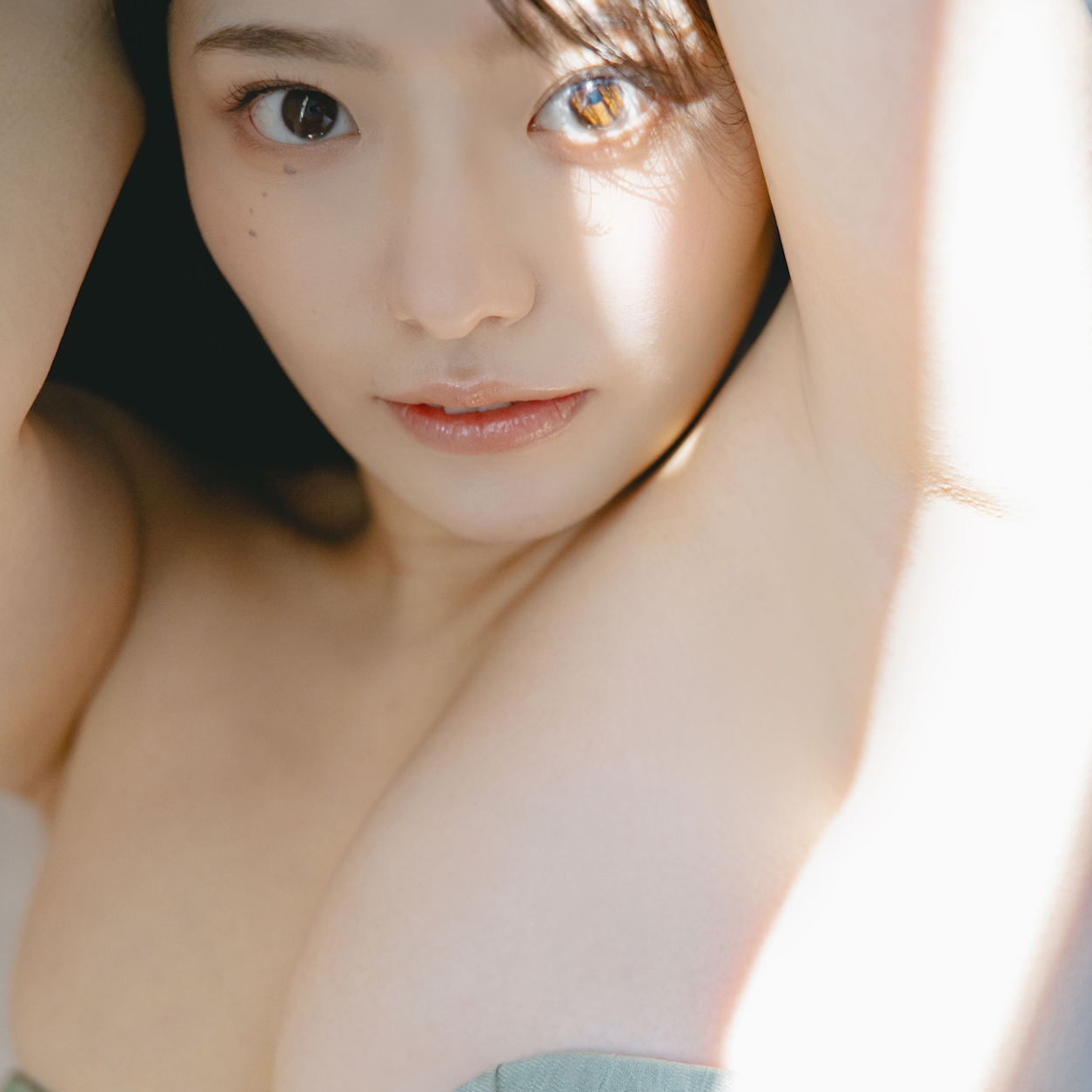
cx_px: 544
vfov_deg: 32.8
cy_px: 579
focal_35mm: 52
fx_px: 1856
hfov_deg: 32.8
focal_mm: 40
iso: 1600
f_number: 2
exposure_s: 1/800
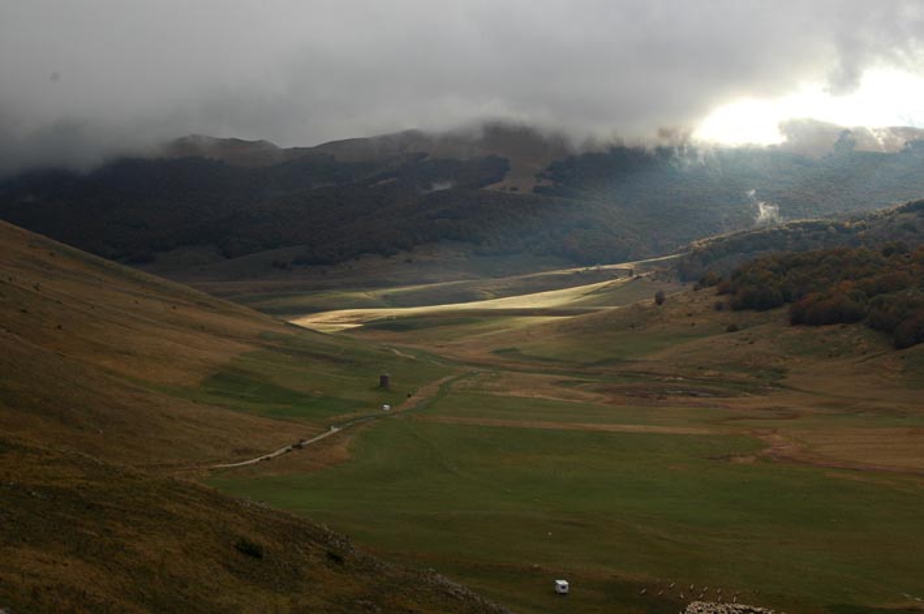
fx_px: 1923
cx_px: 462
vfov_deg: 18.1
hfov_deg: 27.0
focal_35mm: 75
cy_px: 307
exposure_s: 1/100
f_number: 9
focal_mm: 50
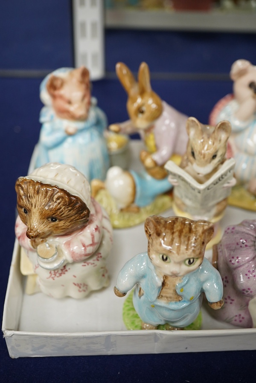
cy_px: 192
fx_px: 480
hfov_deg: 29.9
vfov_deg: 43.6
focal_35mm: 45
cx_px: 128
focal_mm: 30
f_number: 6.3
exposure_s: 1/125
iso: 1250
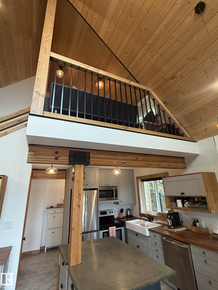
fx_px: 118
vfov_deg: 102.1
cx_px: 109
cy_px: 145
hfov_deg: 85.7
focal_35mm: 14
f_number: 2.2
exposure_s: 1/120
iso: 250
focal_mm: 2.22
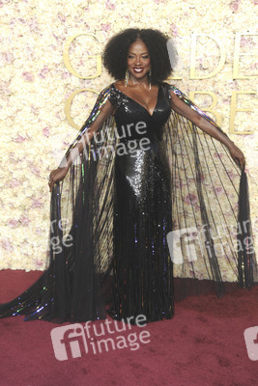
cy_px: 193
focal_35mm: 52
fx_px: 558
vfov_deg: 38.2
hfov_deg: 26.0
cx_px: 129
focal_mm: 52
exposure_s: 1/250
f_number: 13
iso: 1000
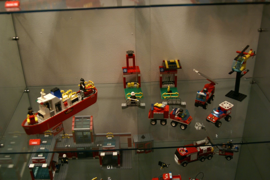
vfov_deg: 31.9
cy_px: 90
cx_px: 135
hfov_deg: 46.4
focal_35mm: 42
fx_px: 315
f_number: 4
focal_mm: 28
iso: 400
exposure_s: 1/15
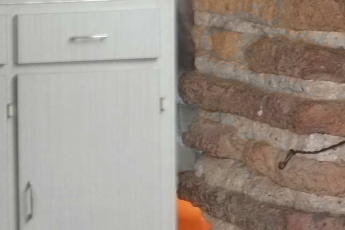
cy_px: -132
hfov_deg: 7.7
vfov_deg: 5.4
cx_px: -457
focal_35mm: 250
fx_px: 2396
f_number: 3.2
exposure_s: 1/42
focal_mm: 23.3
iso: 200
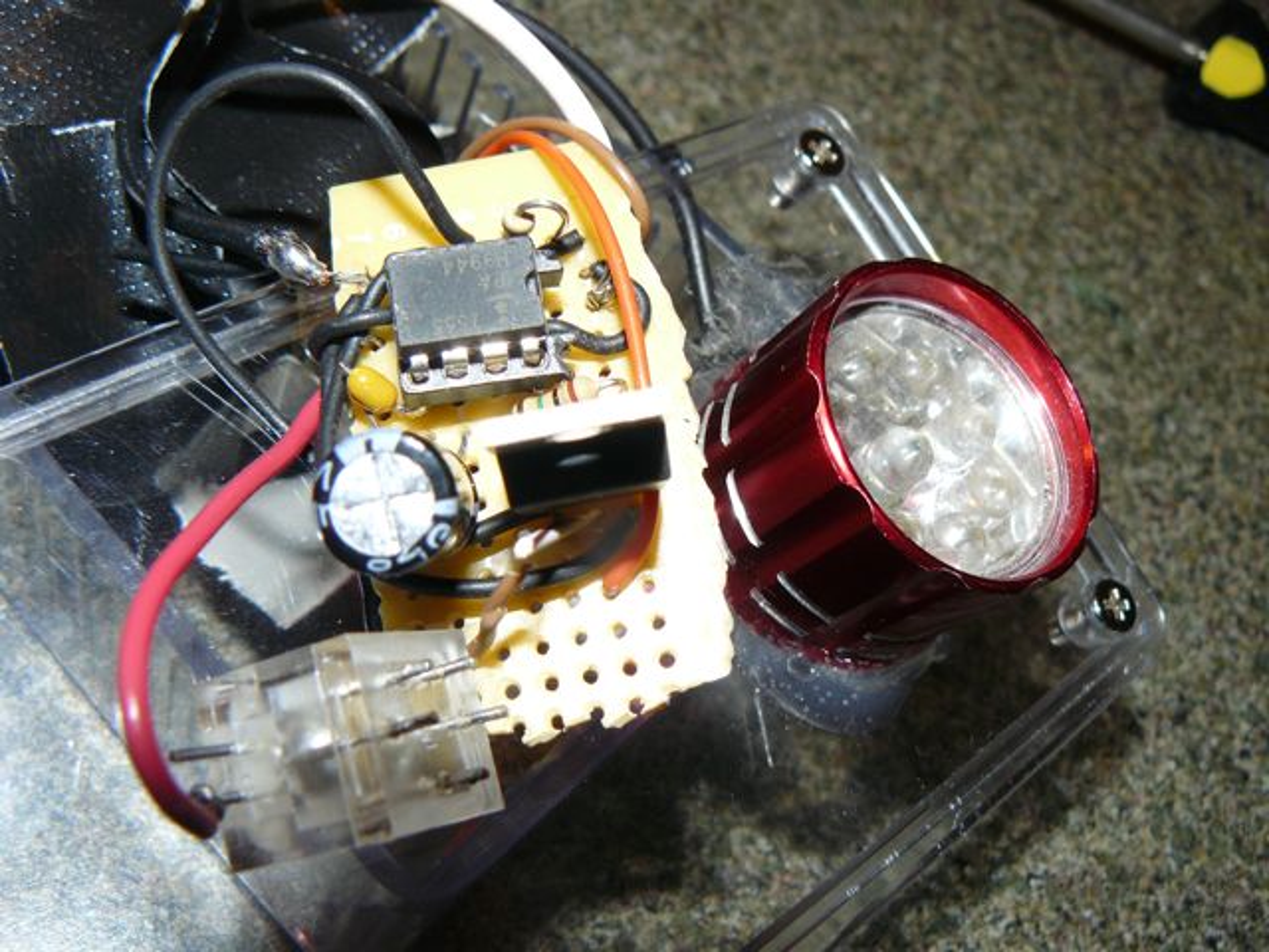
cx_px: 634
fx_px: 1320
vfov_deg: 39.7
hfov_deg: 51.4
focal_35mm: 36
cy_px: 476
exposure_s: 1/30
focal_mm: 6
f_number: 4
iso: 100
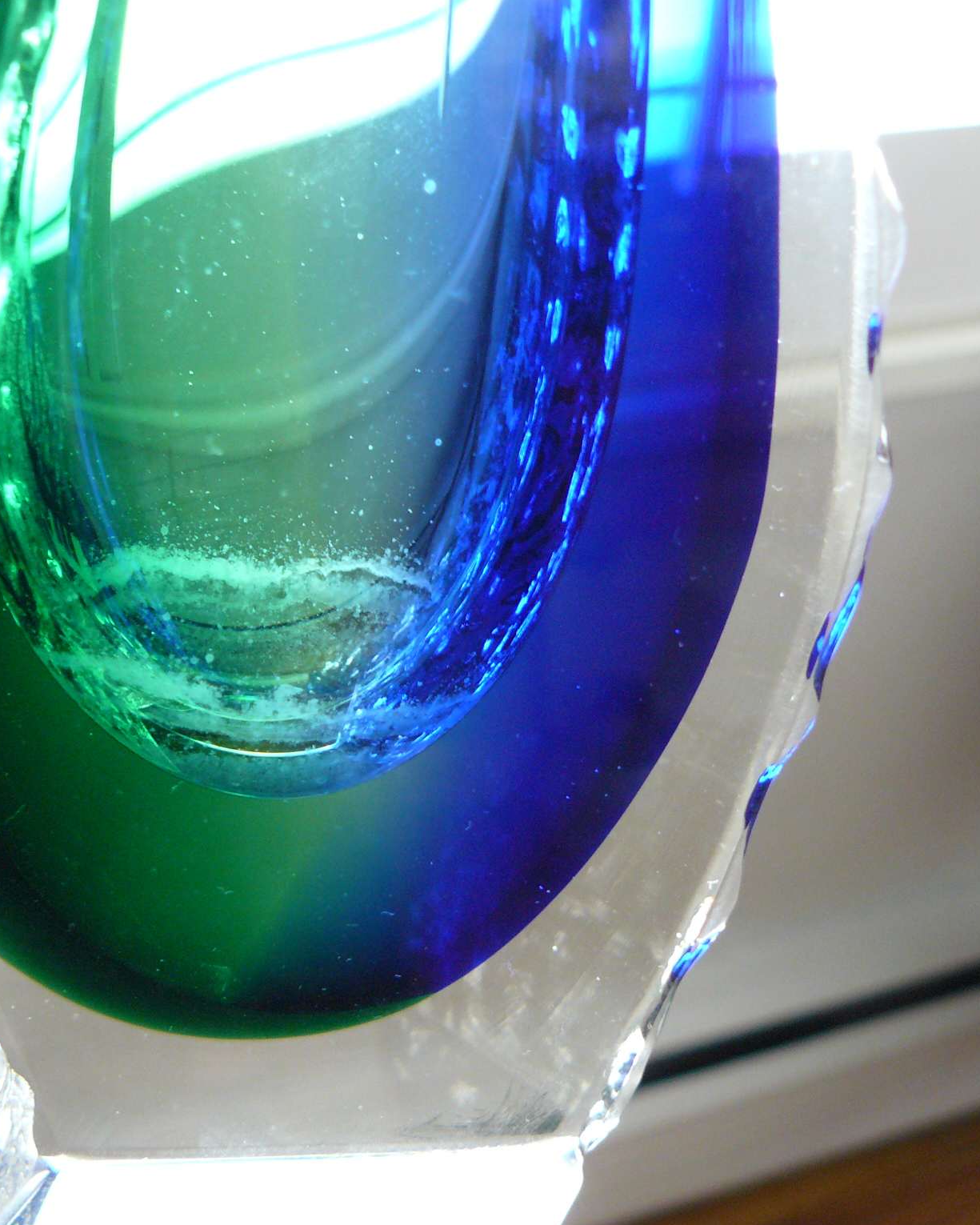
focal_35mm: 47
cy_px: 613
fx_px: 1704
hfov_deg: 31.9
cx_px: 349
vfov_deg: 39.5
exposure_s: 1/10
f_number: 2.8
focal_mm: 6
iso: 200
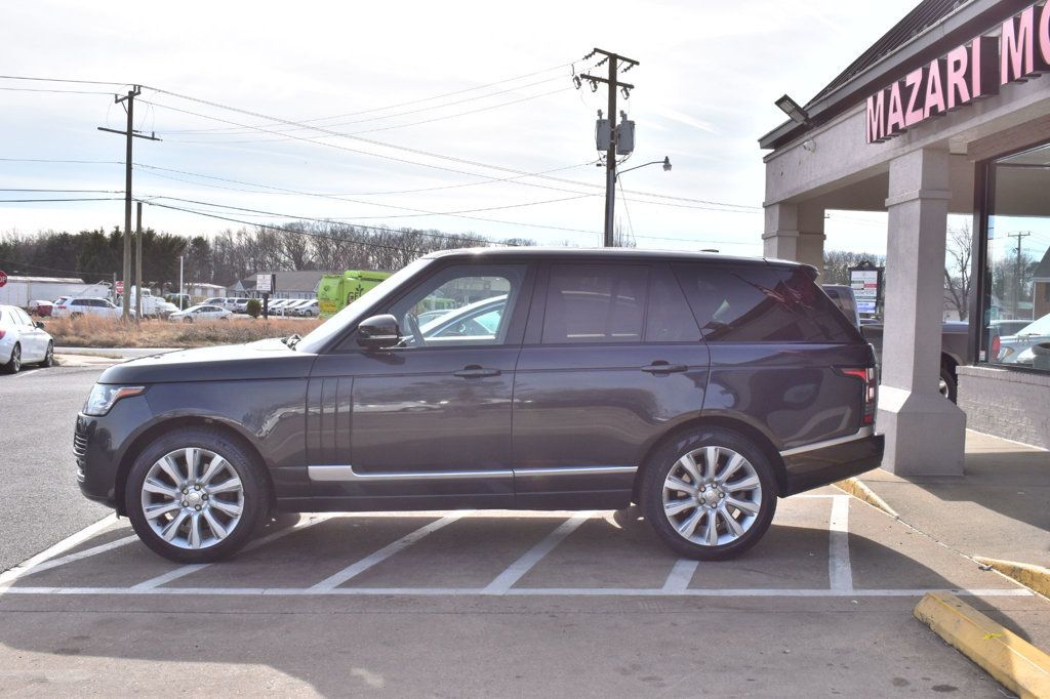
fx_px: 1093
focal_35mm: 38
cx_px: 525
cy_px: 350
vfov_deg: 35.5
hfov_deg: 51.3
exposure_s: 1/500
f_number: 11
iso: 250
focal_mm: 25
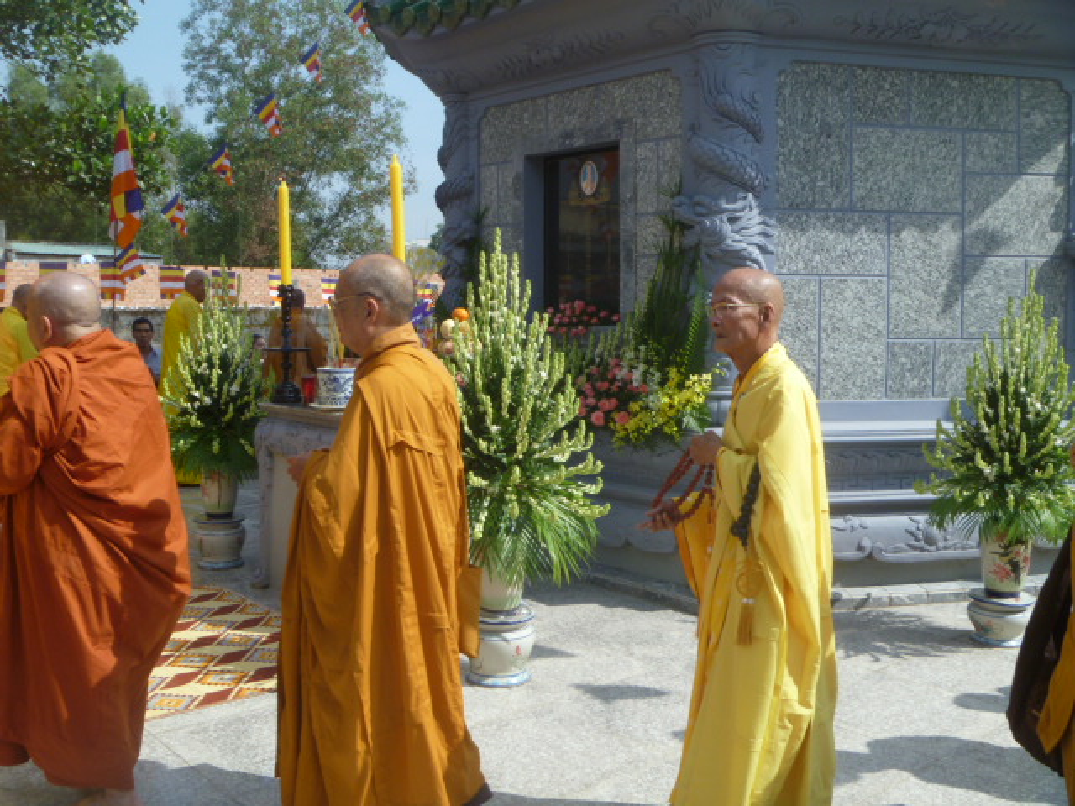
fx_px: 1087
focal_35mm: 35
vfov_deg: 40.7
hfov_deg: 52.6
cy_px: 403
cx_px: 538
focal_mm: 6.3
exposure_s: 1/250
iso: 80
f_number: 5.6
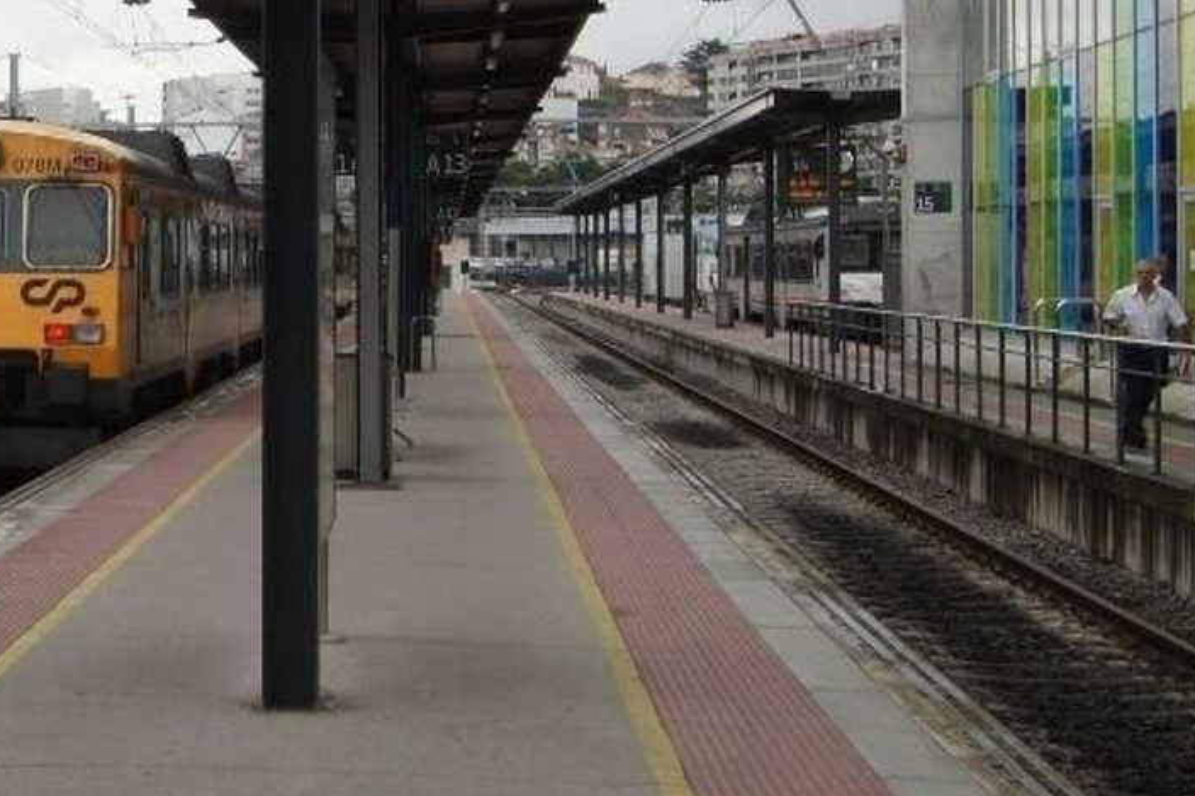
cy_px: 159
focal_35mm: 75
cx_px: 5
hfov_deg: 25.7
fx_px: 2489
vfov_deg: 18.0
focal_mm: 22
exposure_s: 1/25
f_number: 10
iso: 100
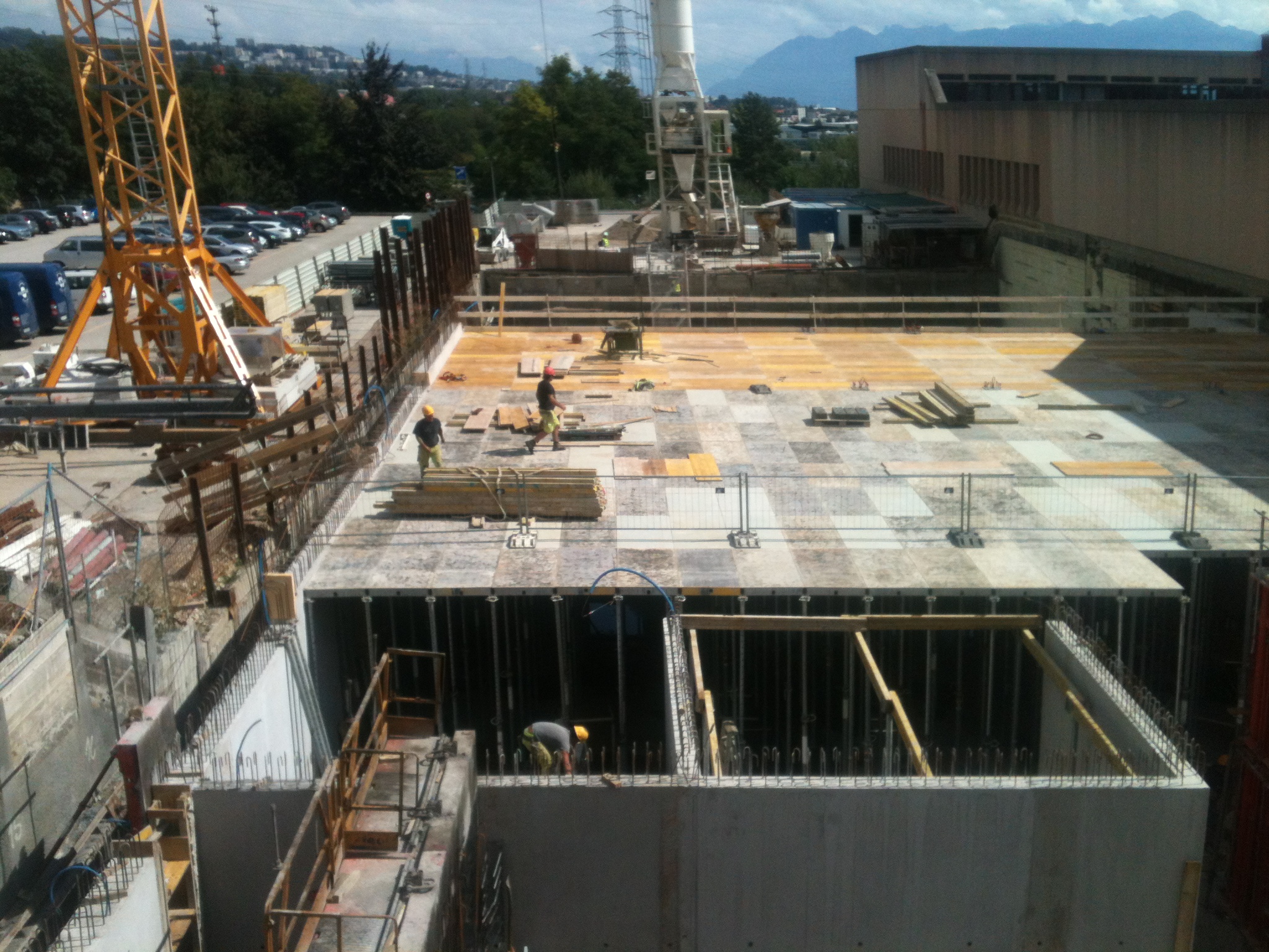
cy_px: 476
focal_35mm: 35
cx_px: 634
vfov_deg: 40.7
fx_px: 1283
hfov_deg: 52.6
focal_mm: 3.85
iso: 64
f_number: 2.8
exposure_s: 1/1973
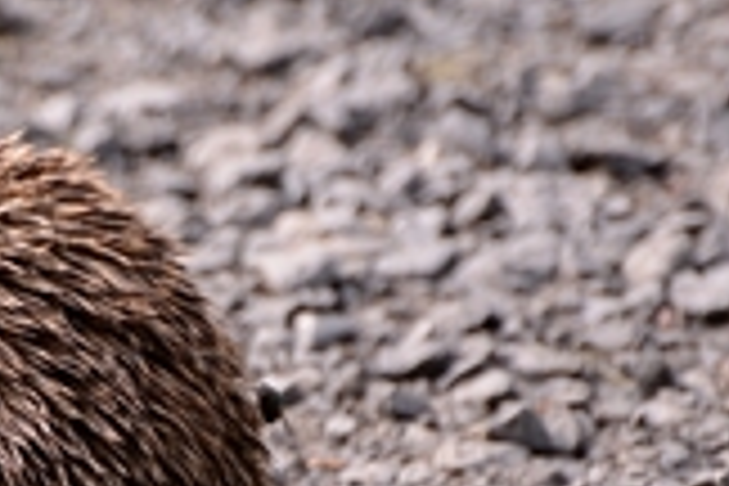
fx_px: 25837
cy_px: 533
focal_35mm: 1276
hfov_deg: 1.6
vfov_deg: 1.1
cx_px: -212
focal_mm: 300
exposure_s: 1/320
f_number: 5.6
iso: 400
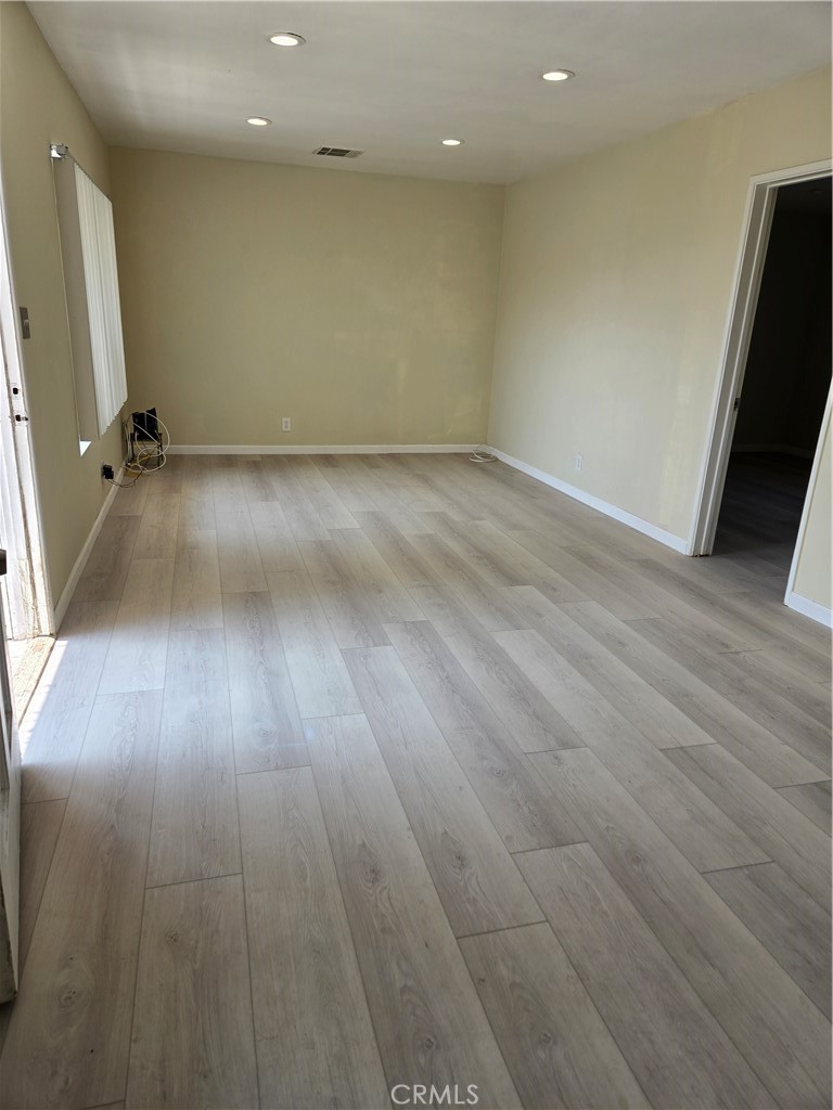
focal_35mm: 23
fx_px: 738
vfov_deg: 73.9
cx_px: 416
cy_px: 555
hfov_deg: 58.9
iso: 25
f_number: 1.8
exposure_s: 1/183
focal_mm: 5.4
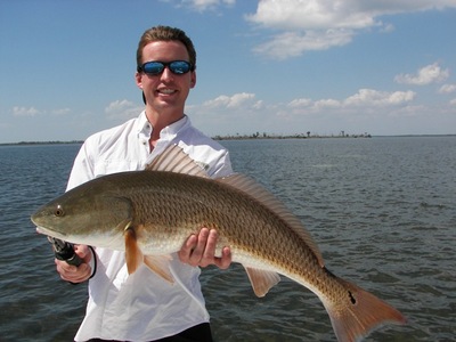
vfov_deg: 39.7
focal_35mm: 36
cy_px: 171
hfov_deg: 51.4
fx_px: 474
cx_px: 228
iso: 50
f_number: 5.6
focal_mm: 6
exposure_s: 1/640
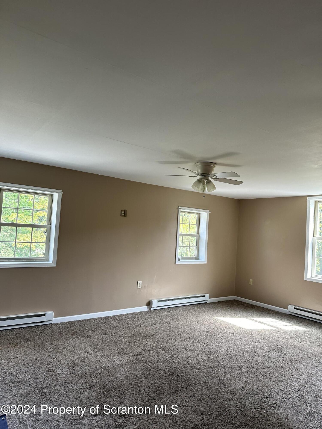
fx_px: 298
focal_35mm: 24
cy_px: 214
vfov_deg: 71.6
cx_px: 161
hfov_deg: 56.8
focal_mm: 6.86
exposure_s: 1/120
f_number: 1.78
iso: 125
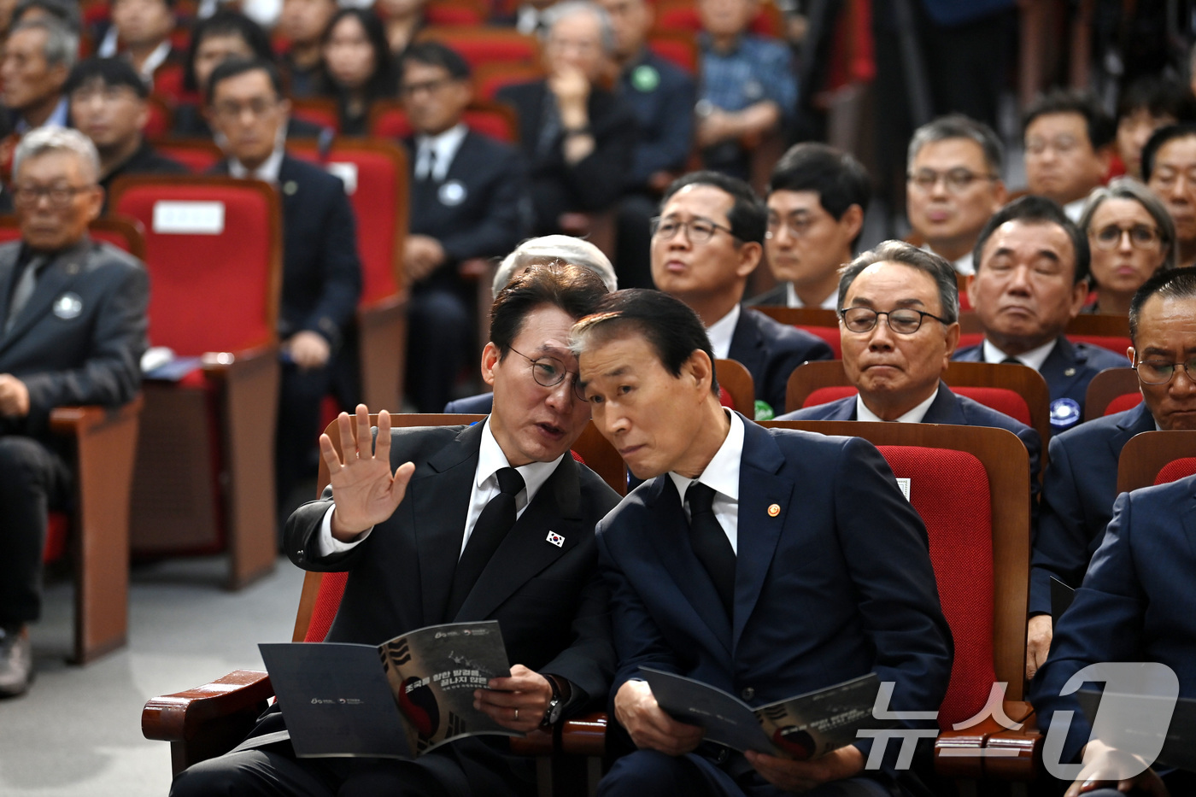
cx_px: 598
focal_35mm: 155
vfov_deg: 8.9
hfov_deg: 13.3
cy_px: 398
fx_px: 5148
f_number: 3.2
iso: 1600
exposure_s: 1/320
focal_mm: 155
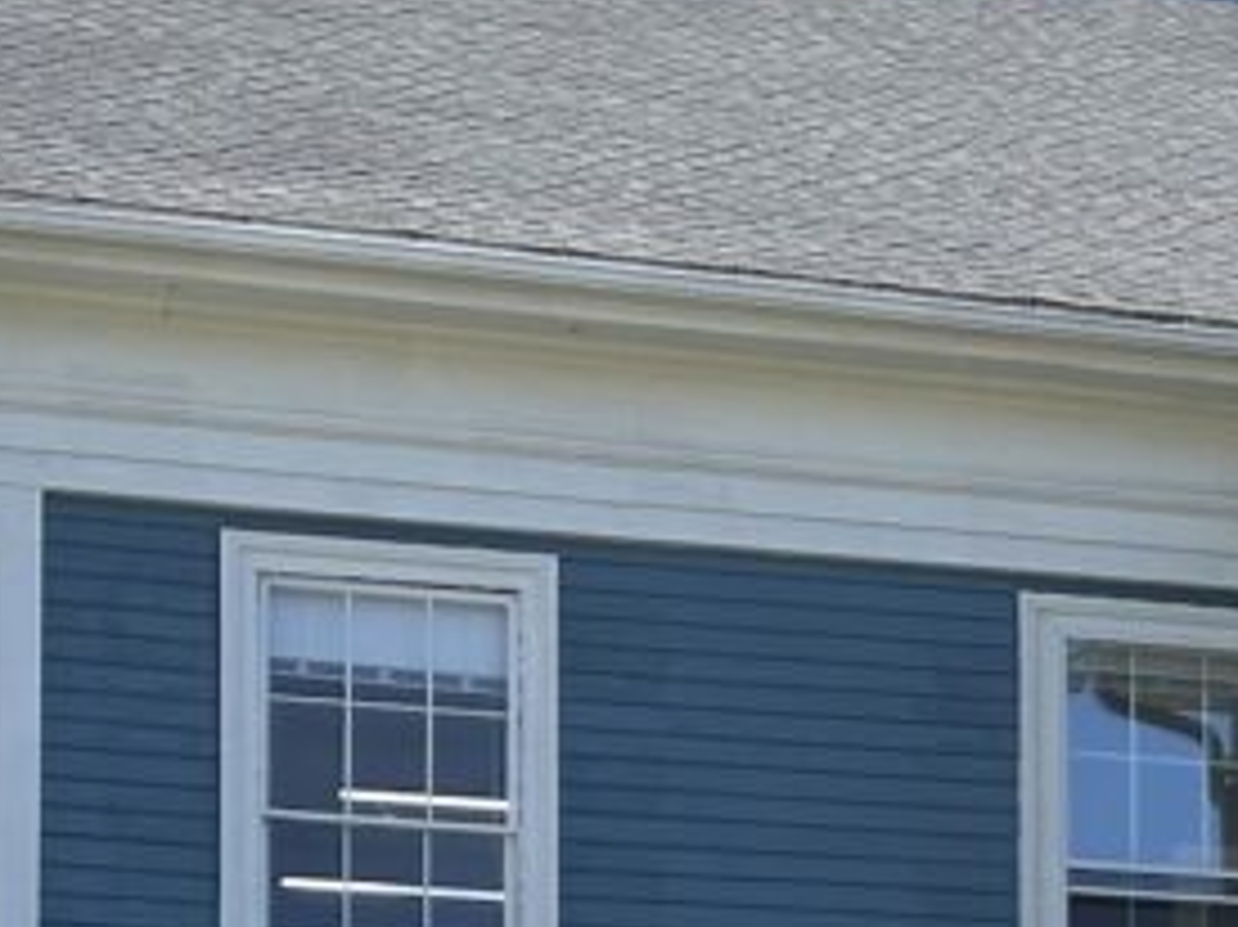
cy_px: 1521
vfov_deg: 8.1
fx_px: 6399
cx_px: 1909
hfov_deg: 10.6
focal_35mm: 179
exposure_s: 1/1541
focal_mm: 6.86
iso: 64
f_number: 1.78
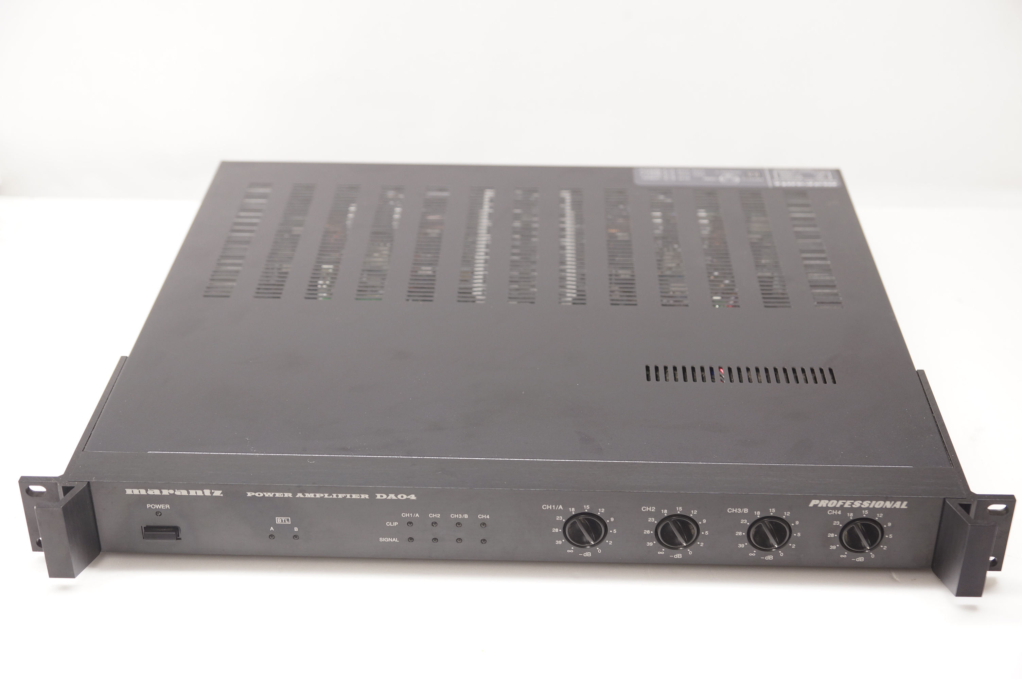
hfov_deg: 37.9
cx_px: 511
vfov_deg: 25.7
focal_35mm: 52
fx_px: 1489
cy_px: 340
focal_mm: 35
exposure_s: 1/60
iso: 200
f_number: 3.5
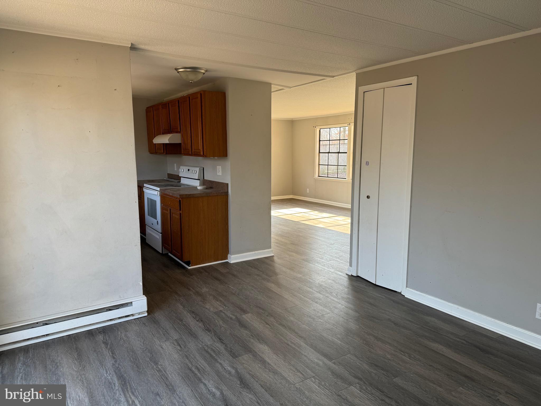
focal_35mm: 24
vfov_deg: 56.8
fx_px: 375
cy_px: 203
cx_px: 270
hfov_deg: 71.6
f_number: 1.78
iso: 100
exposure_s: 1/121
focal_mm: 6.86
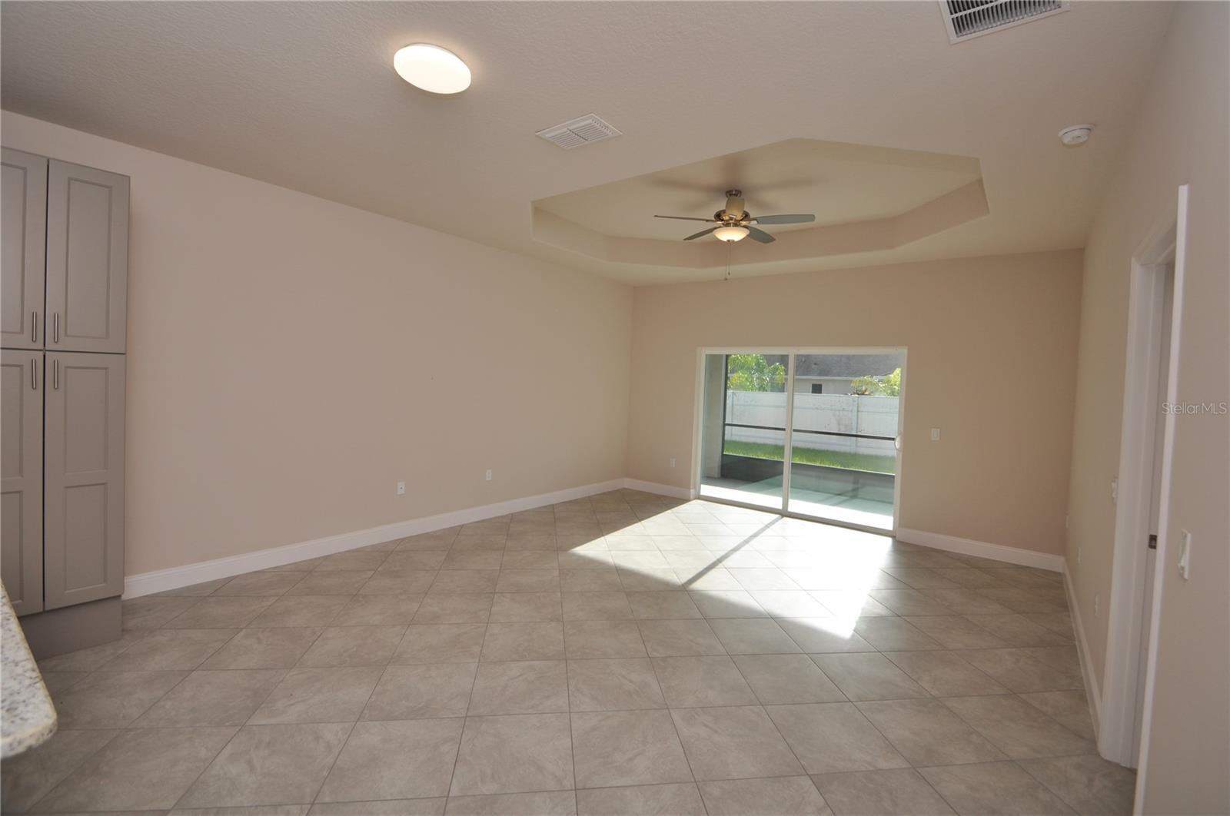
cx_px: 615
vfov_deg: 77.2
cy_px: 408
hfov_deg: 100.5
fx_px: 512
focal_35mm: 15
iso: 200
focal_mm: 10
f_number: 7.1
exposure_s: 1/200
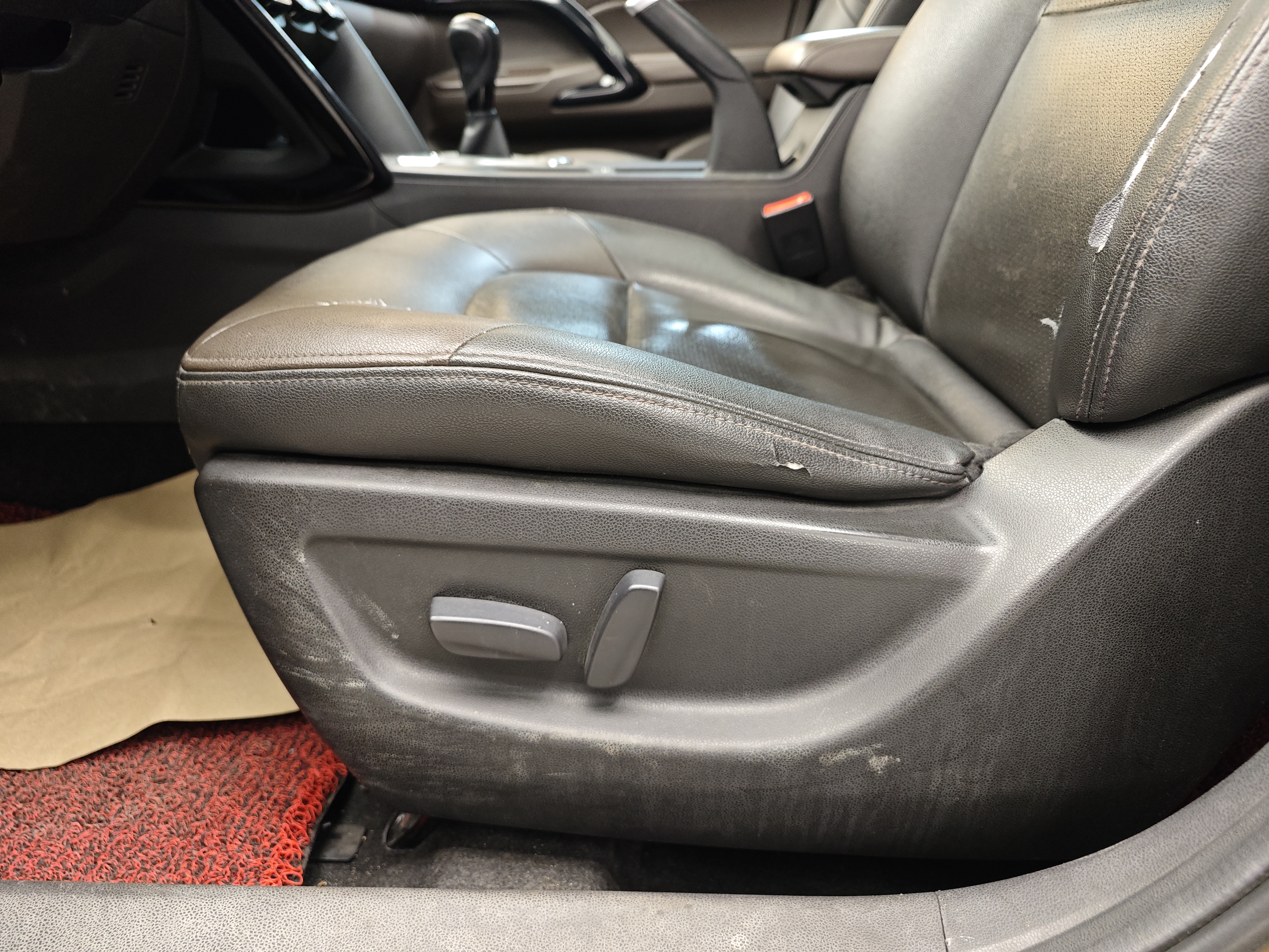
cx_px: 634
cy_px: 476
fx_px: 843
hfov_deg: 73.9
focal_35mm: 23
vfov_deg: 58.9
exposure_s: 1/62.5
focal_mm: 8.7
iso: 2500
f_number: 1.9
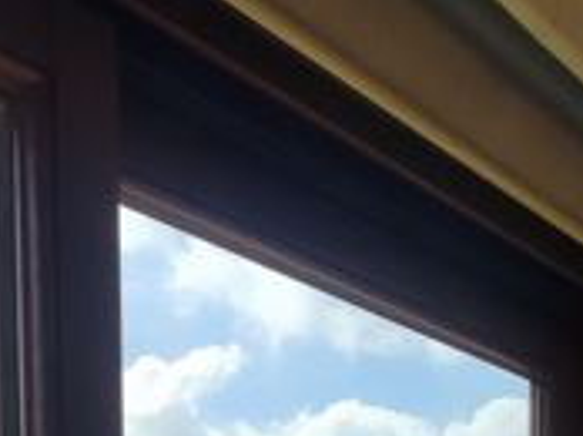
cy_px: 803
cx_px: 370
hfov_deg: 29.7
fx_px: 1093
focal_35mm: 65
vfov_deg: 17.7
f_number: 2.2
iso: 50
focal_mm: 1.65
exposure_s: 1/1486
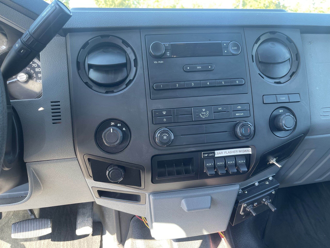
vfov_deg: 53.1
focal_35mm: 26
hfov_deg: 67.3
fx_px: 248
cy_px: 124
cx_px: 165
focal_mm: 5.1
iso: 100
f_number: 1.6
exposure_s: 1/121
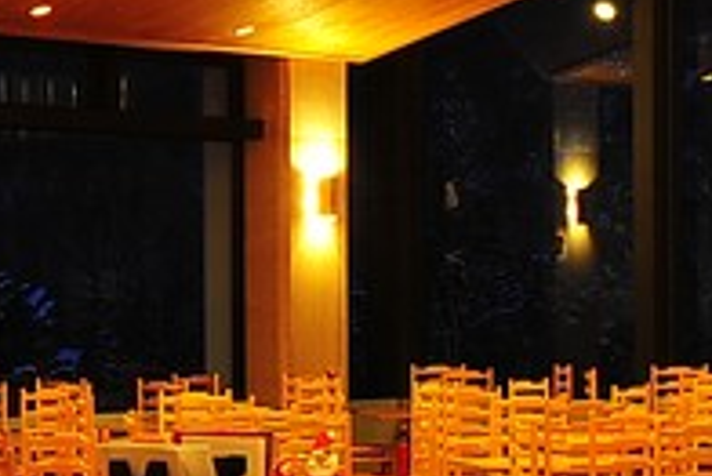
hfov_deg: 11.6
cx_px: 974
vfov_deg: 8.0
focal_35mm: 171
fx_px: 3384
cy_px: 307
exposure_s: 15
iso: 125
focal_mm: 24
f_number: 14
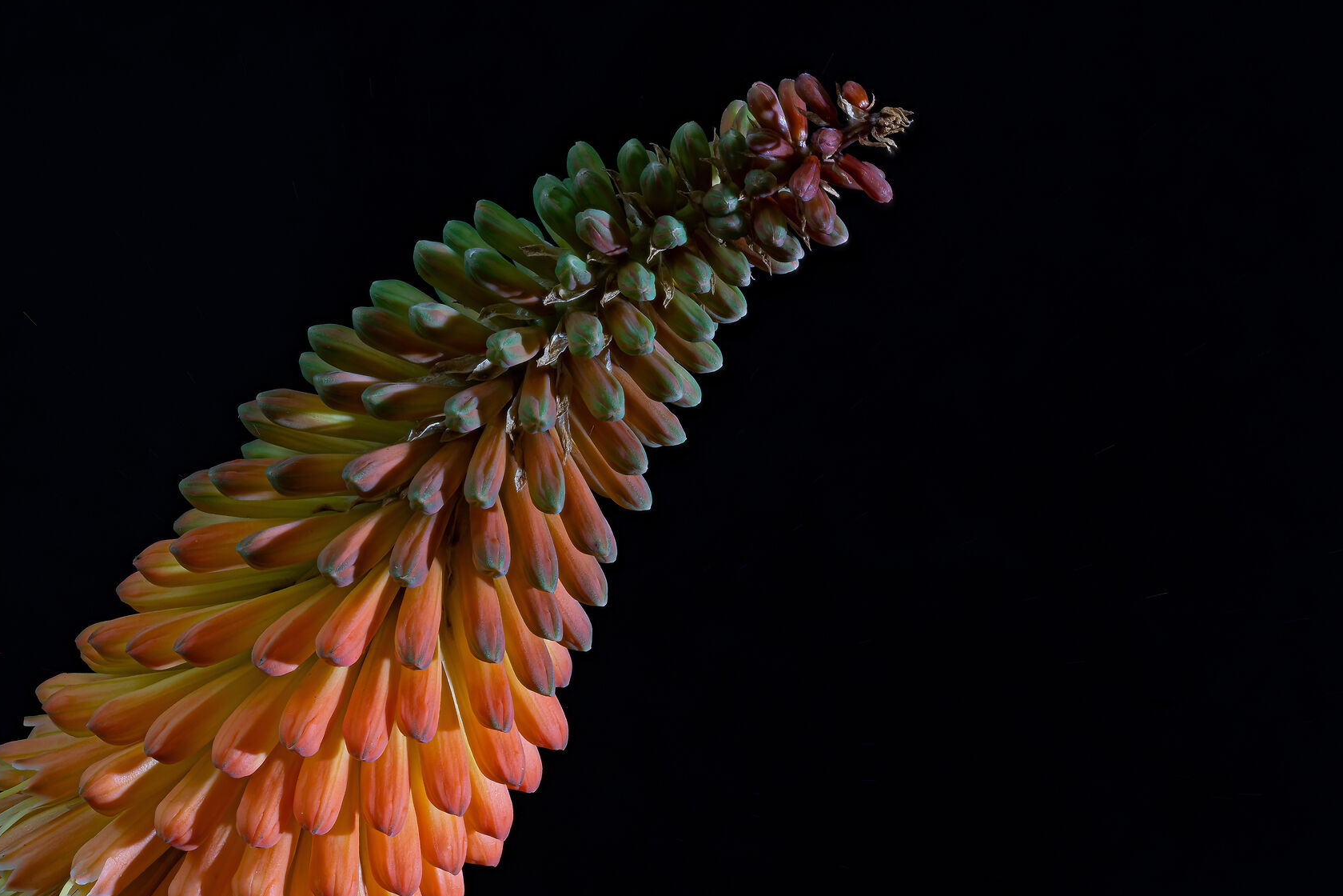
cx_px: 427
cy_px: 633
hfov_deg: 13.7
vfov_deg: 9.1
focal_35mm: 150
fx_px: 5595
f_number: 14
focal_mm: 105
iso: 100
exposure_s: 1/5
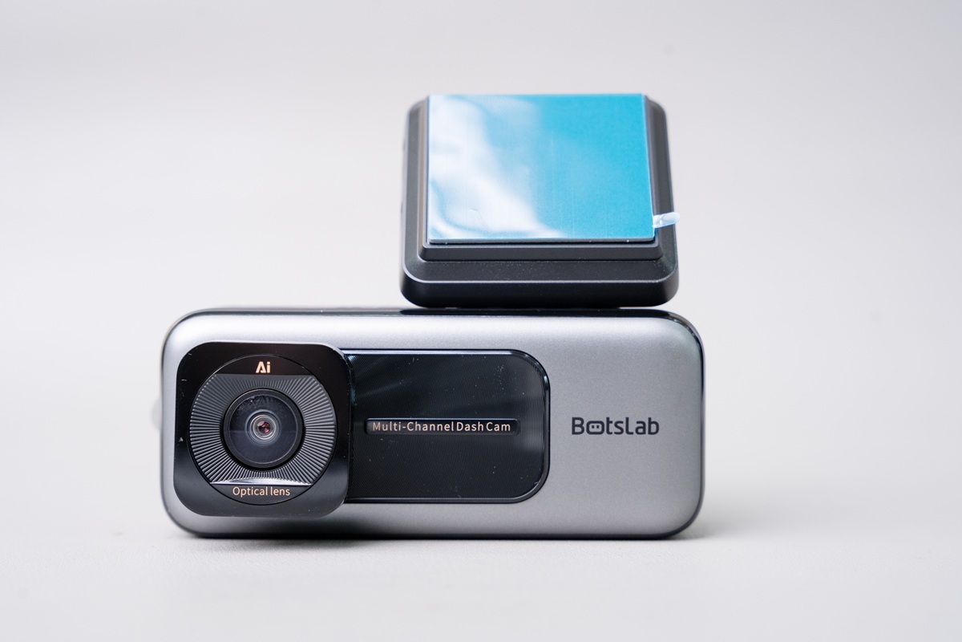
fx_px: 1870
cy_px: 321
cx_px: 481
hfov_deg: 28.8
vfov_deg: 19.5
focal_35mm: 70
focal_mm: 70
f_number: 7.1
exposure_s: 1/100
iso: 1000
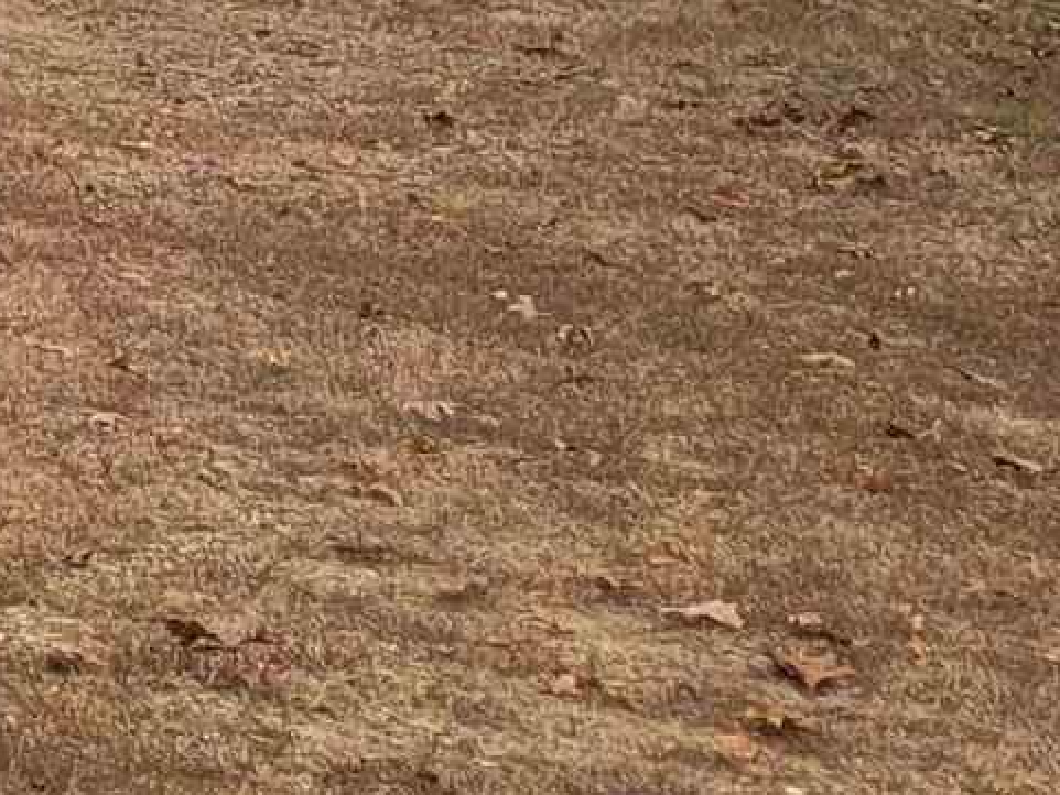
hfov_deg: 10.4
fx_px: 5084
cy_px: -1026
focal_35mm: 166
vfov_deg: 8.3
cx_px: -1437
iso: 40
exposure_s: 1/834
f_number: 1.8
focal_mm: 5.4
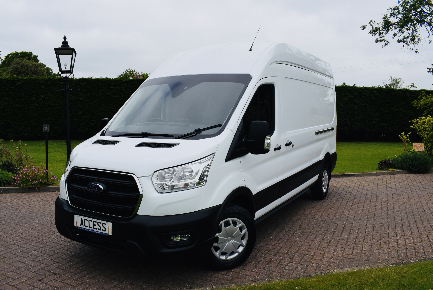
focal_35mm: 30
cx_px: 216
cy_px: 145
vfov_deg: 43.7
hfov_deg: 61.9
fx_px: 361
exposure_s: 1/500
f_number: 8
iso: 200
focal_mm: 20
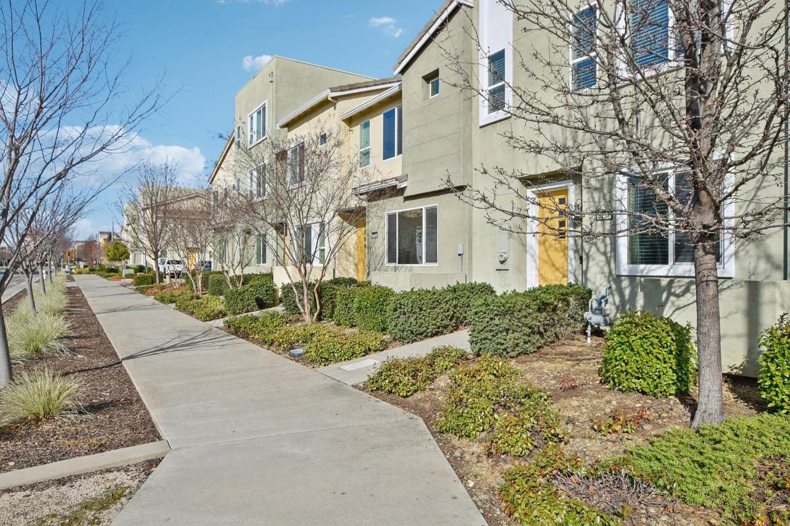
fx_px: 493
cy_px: 263
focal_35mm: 22
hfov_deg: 77.4
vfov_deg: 56.1
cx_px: 395
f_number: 8
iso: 100
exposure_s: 1/320
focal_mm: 15
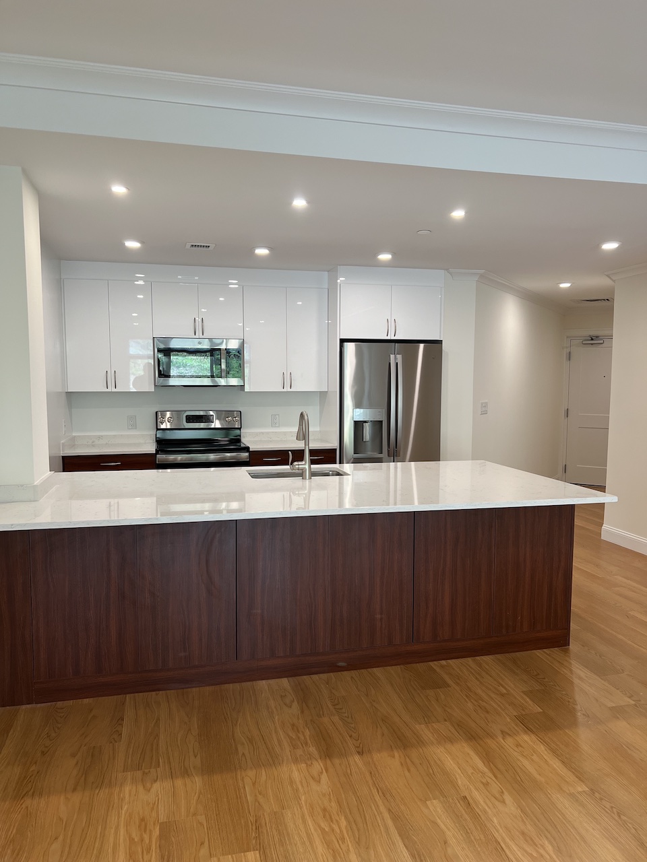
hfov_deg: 53.1
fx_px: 648
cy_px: 431
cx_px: 324
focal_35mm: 26
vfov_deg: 67.3
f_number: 1.5
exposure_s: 1/120
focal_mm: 5.7
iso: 100
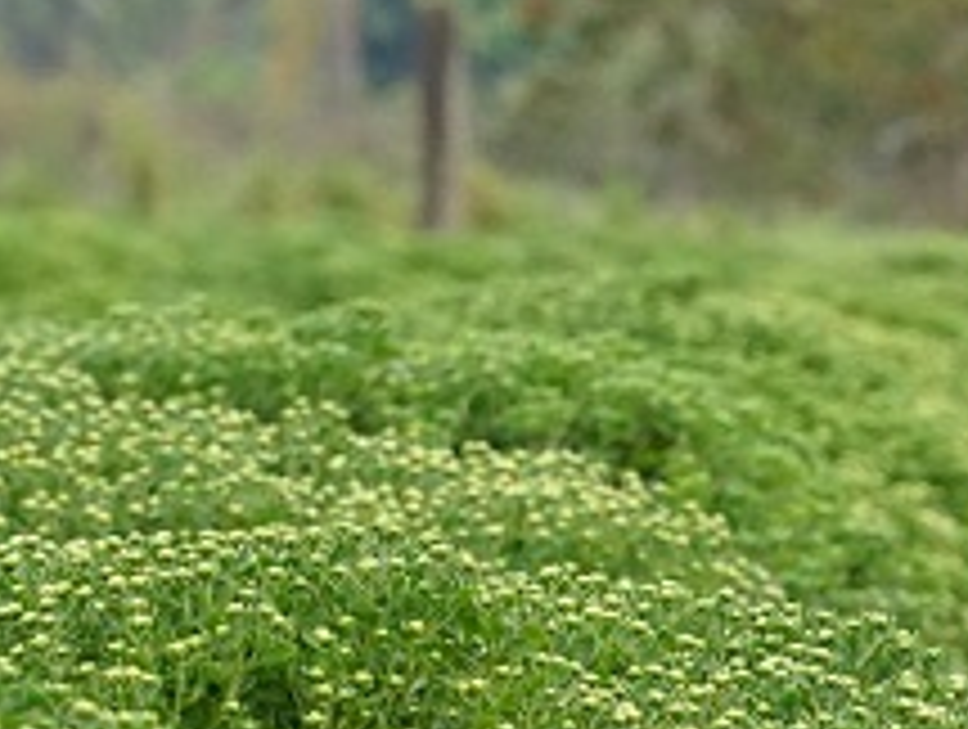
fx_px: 13165
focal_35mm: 470
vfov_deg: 3.2
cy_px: 747
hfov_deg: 4.2
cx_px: 1333
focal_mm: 117
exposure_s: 1/640
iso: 5000
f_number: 13
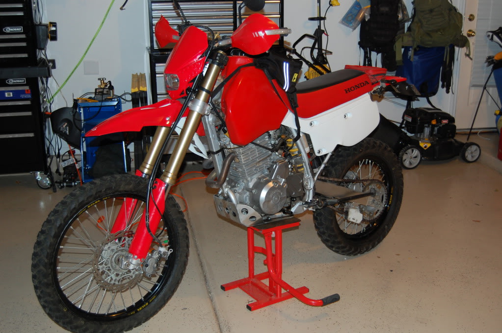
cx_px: 251
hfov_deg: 43.6
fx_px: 627
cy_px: 166
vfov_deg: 29.8
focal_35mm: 45
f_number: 4.2
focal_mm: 30
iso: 400
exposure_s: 1/60
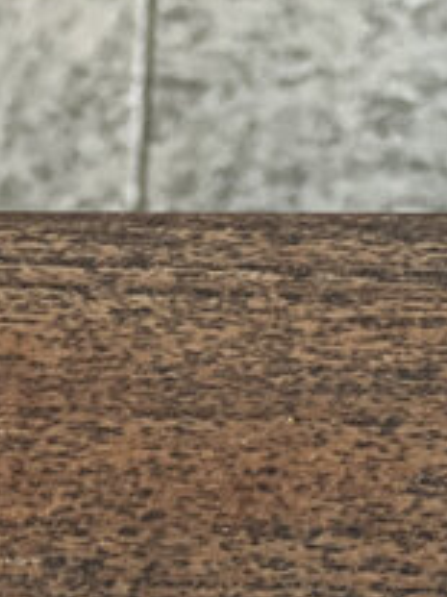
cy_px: 666
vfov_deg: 6.8
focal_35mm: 289
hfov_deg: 5.1
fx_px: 4981
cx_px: 551
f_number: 2.8
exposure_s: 1/121
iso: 160
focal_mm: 9
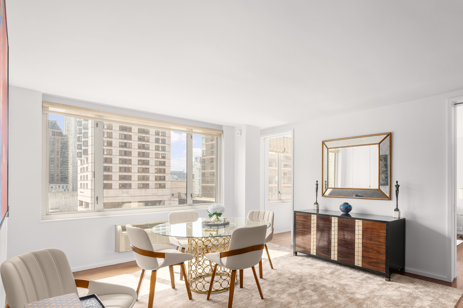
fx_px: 270
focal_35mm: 21
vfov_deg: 59.1
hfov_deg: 79.6
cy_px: 181
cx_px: 291
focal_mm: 16
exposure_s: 1/13
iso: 320
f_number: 11
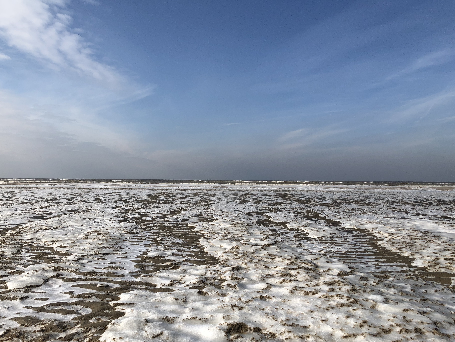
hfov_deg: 58.3
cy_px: 185
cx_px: 220
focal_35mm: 31
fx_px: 407
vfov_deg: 45.4
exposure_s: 1/2667
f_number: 1.8
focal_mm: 3.99
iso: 20
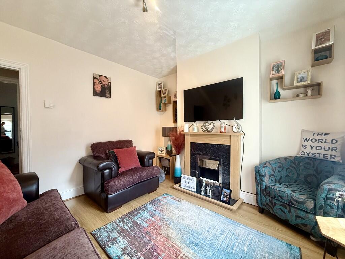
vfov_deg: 85.7
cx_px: 172
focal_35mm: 14
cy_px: 130
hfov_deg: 102.1
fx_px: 140
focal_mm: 2.22
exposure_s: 1/50
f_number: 2.2
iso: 320
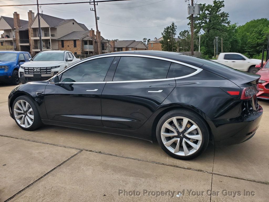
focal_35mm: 26
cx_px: 134
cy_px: 101
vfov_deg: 53.1
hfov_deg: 67.3
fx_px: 202
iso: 64
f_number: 2.4
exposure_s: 1/113
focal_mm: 4.3
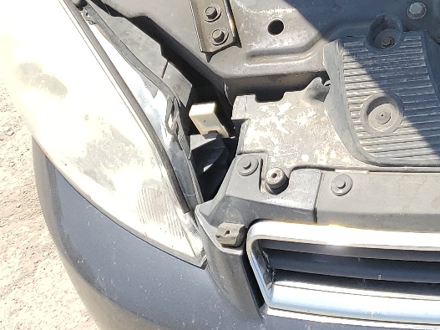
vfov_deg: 17.8
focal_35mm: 79
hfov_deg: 21.4
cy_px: -63
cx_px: 630
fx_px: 1004
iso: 50
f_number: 1.5
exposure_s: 1/2000
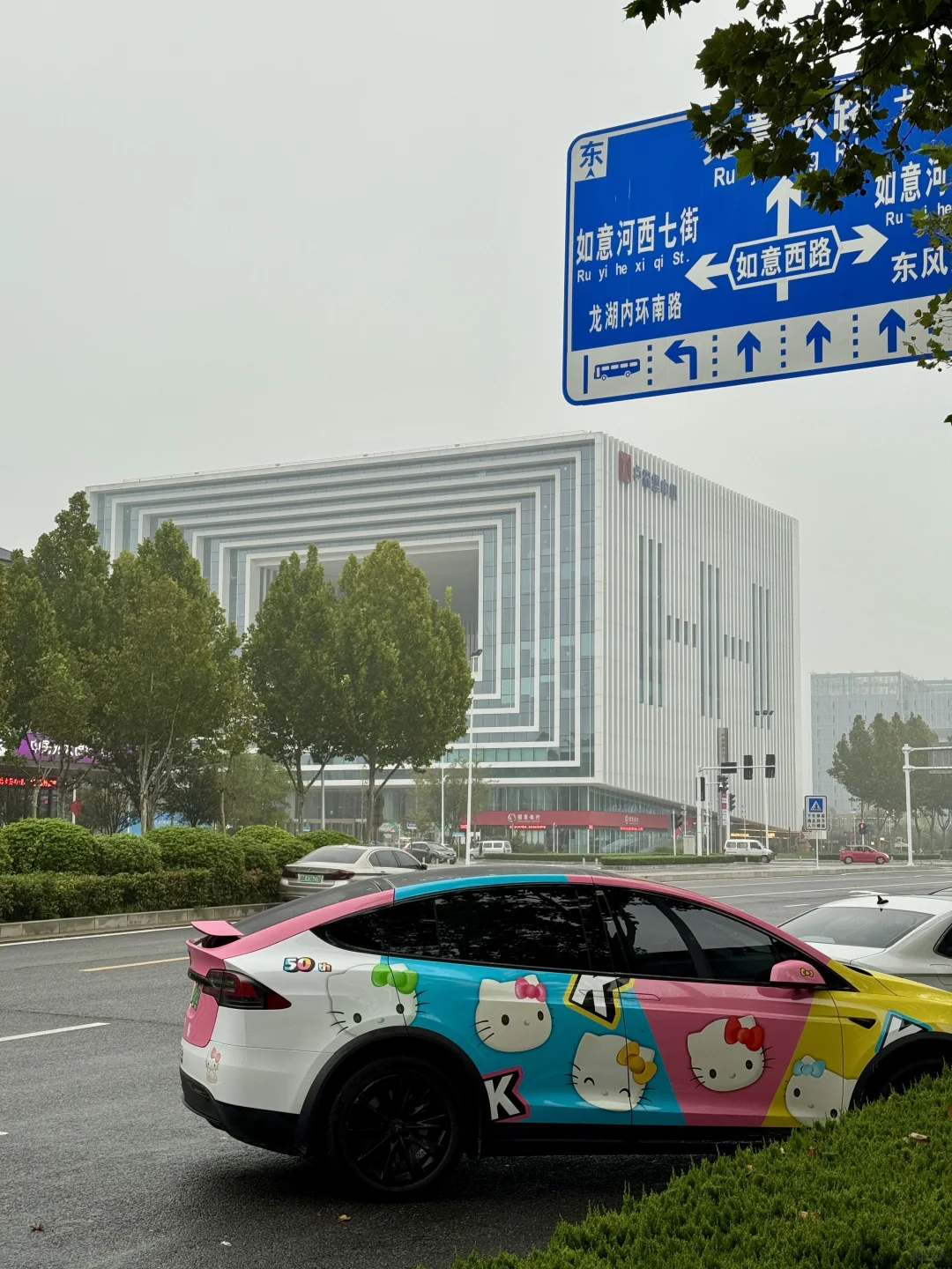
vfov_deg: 39.7
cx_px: 476
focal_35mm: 48
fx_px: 1760
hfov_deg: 30.3
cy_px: 634
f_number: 1.78
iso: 64
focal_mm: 6.76
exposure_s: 1/347
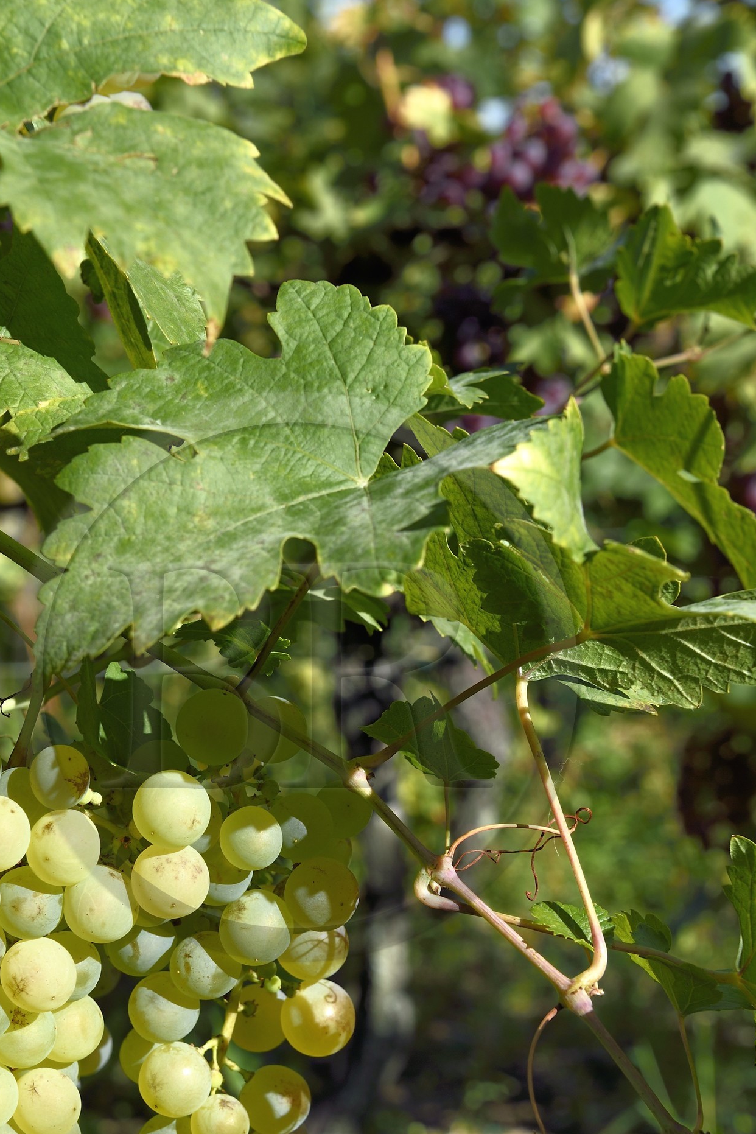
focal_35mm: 67
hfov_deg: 20.3
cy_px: 676
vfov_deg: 30.0
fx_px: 2110
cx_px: 295
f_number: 11
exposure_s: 1/250
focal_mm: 52
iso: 200
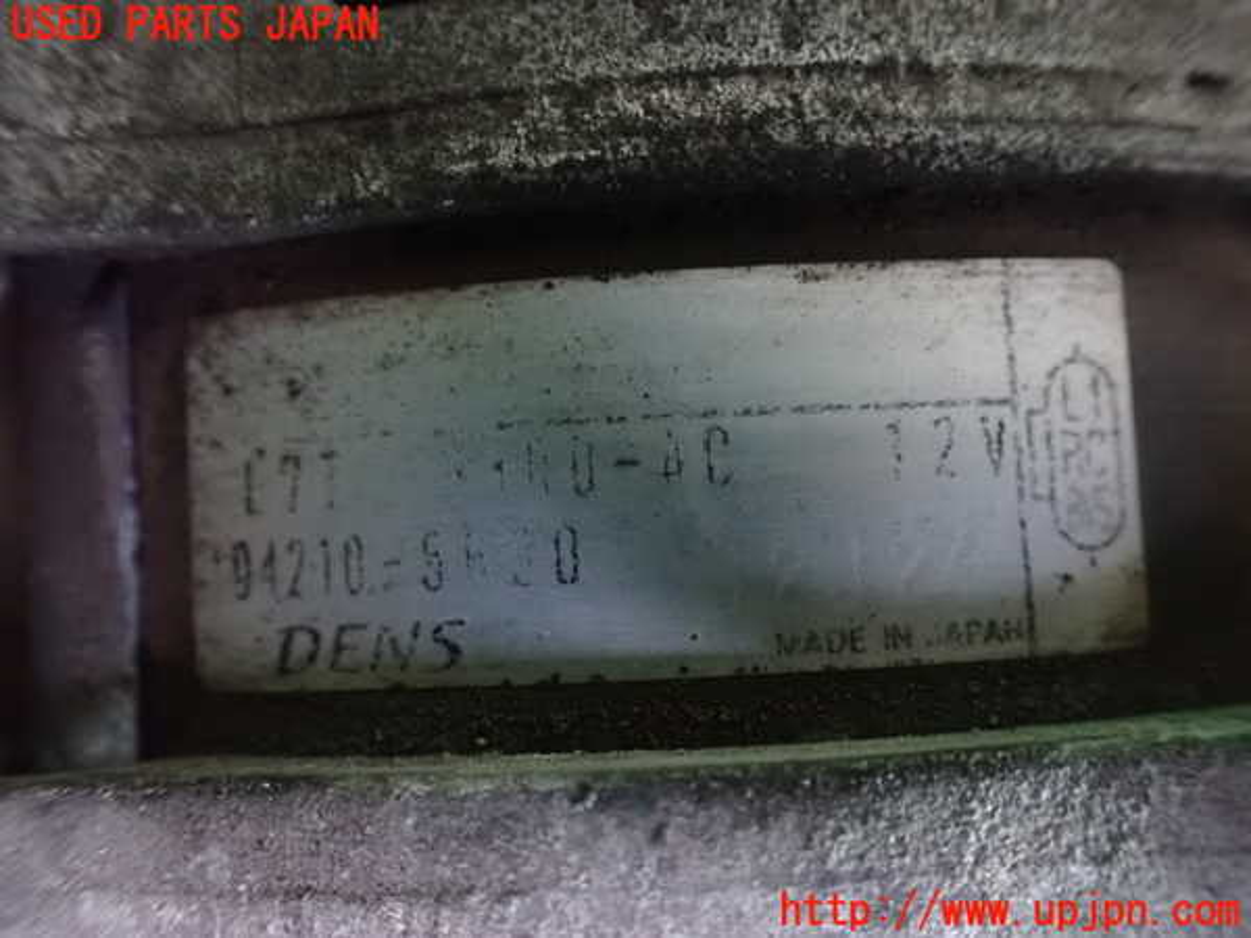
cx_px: 626
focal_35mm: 30
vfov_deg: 46.8
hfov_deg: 60.0
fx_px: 1084
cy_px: 469
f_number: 2.3
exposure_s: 1/15
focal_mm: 5.4
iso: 1600
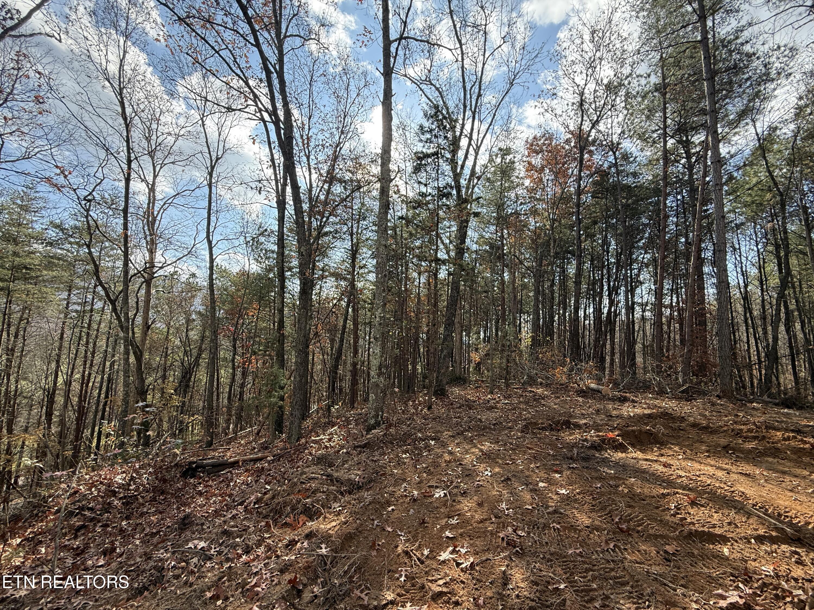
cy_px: 305
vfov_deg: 85.7
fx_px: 329
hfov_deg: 102.1
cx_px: 407
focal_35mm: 14
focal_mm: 2.22
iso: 64
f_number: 2.2
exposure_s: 1/569
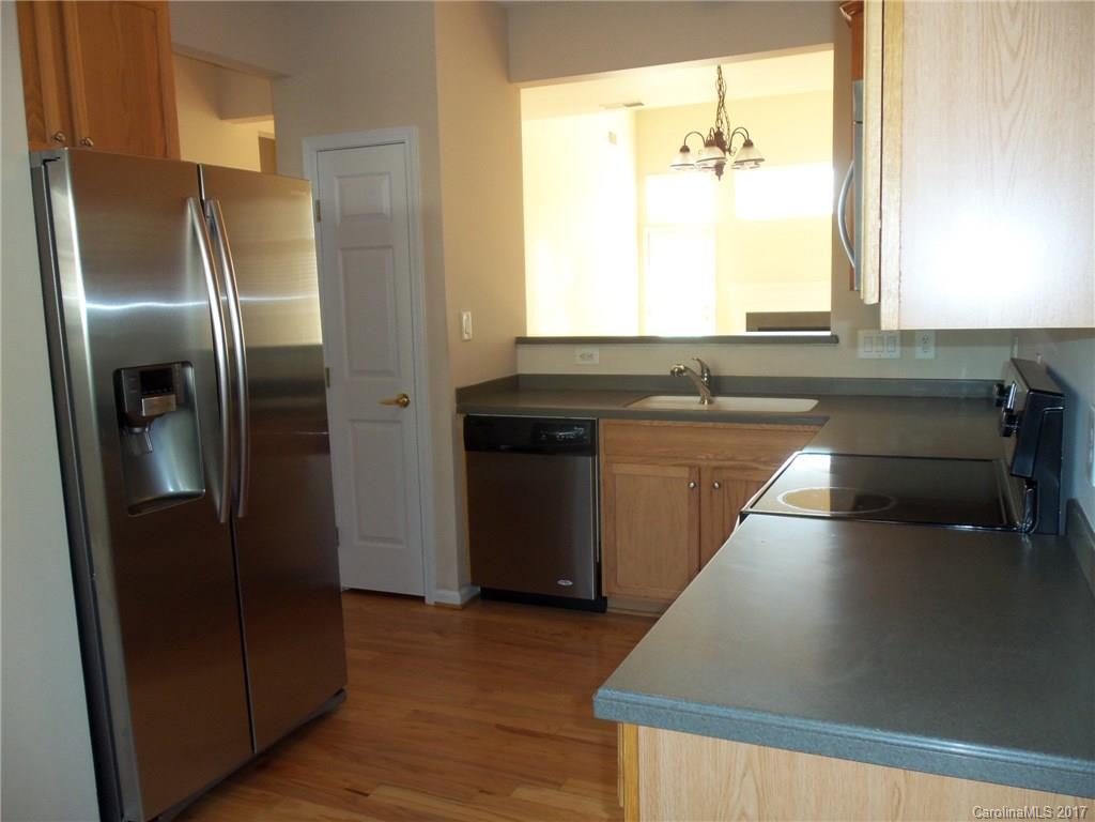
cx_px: 548
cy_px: 411
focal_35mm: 29
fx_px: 917
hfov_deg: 61.7
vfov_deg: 48.2
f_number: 3.4
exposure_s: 1/30
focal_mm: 5.2
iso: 100
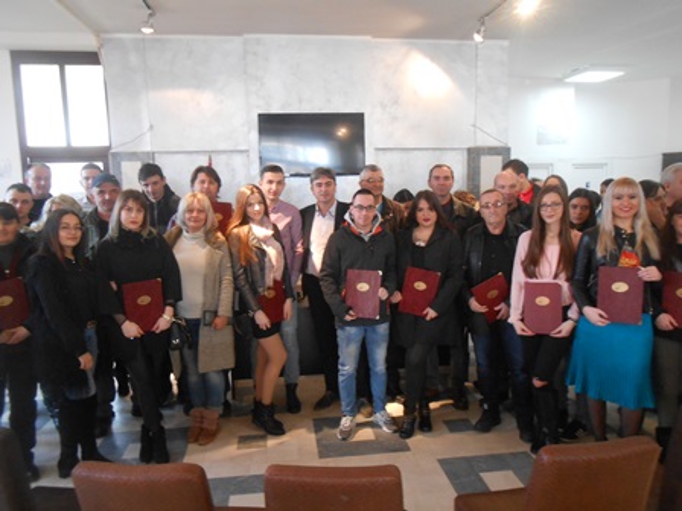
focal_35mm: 26
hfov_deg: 67.3
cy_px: 256
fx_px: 512
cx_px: 341
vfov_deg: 53.1
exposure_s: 1/13
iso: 400
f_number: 3.5
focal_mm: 4.6
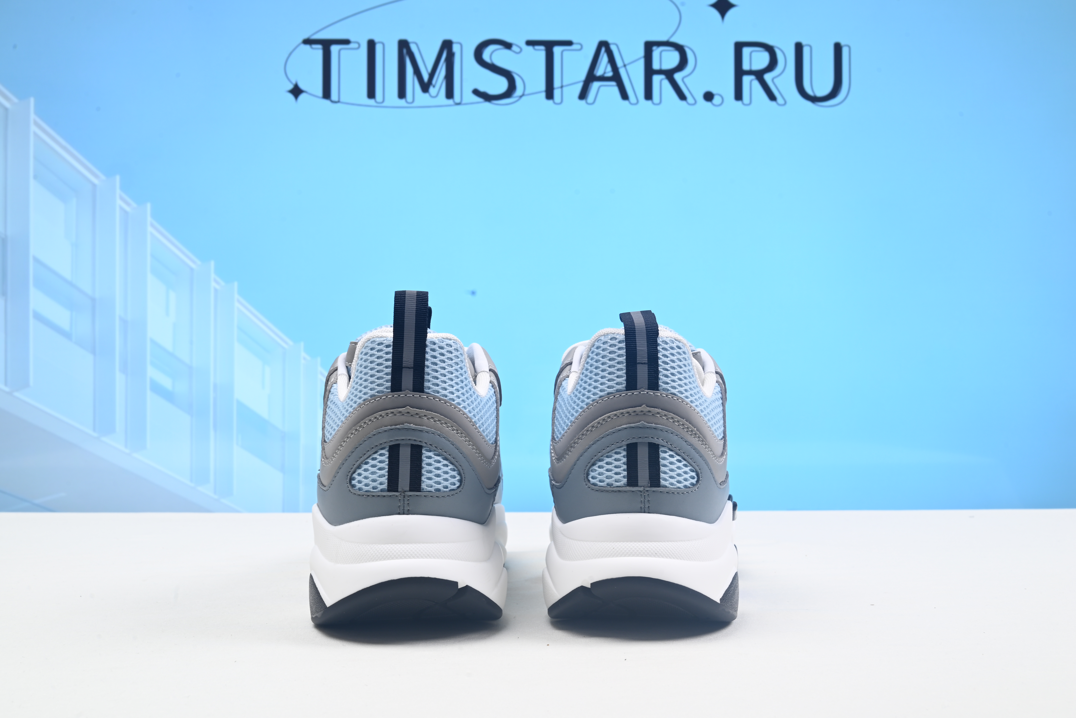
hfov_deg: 48.4
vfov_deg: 33.4
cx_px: 538
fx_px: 1196
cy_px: 359
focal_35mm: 40
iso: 100
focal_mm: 40
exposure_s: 1/2
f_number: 16
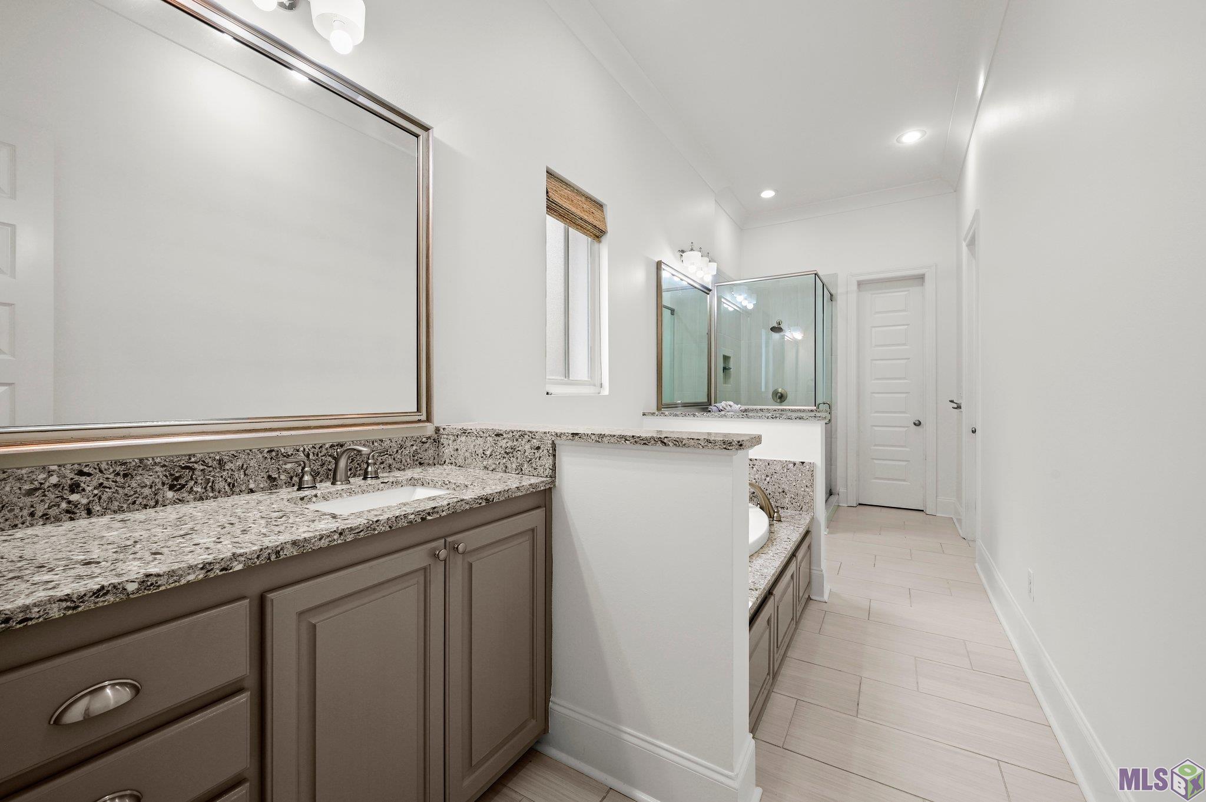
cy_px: 401
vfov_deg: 81.1
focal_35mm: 14
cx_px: 603
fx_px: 469
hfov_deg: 104.3
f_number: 10
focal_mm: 14
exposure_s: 1/5
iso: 200
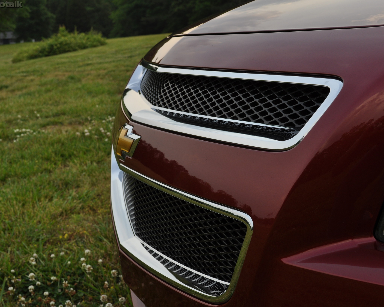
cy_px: 155
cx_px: 215
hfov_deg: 38.7
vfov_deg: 31.5
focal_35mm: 48
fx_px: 546
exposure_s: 1/100
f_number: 9
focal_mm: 28
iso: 200
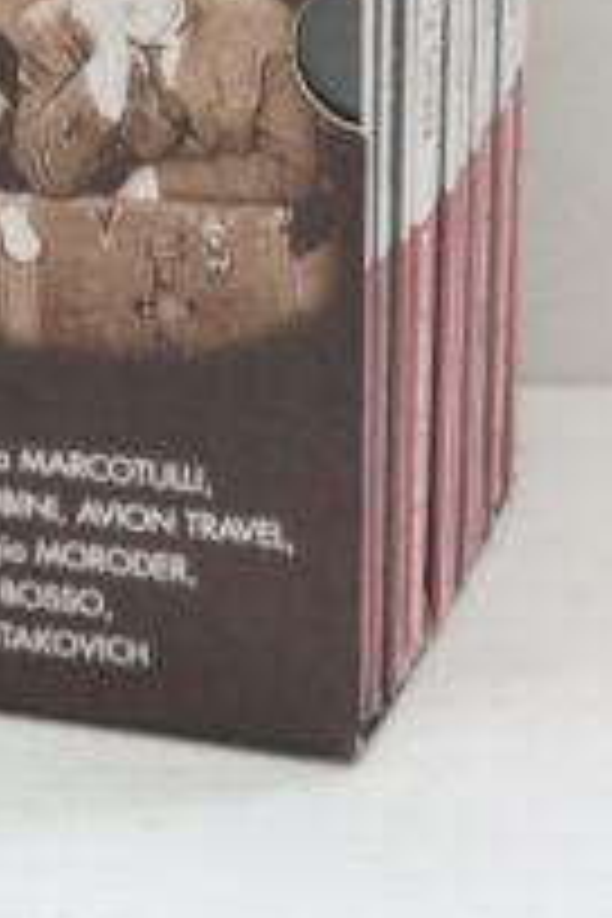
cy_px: -61
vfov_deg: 25.9
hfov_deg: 18.0
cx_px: -58
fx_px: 1861
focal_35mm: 73
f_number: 4.5
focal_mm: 22
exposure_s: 1/60
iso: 800
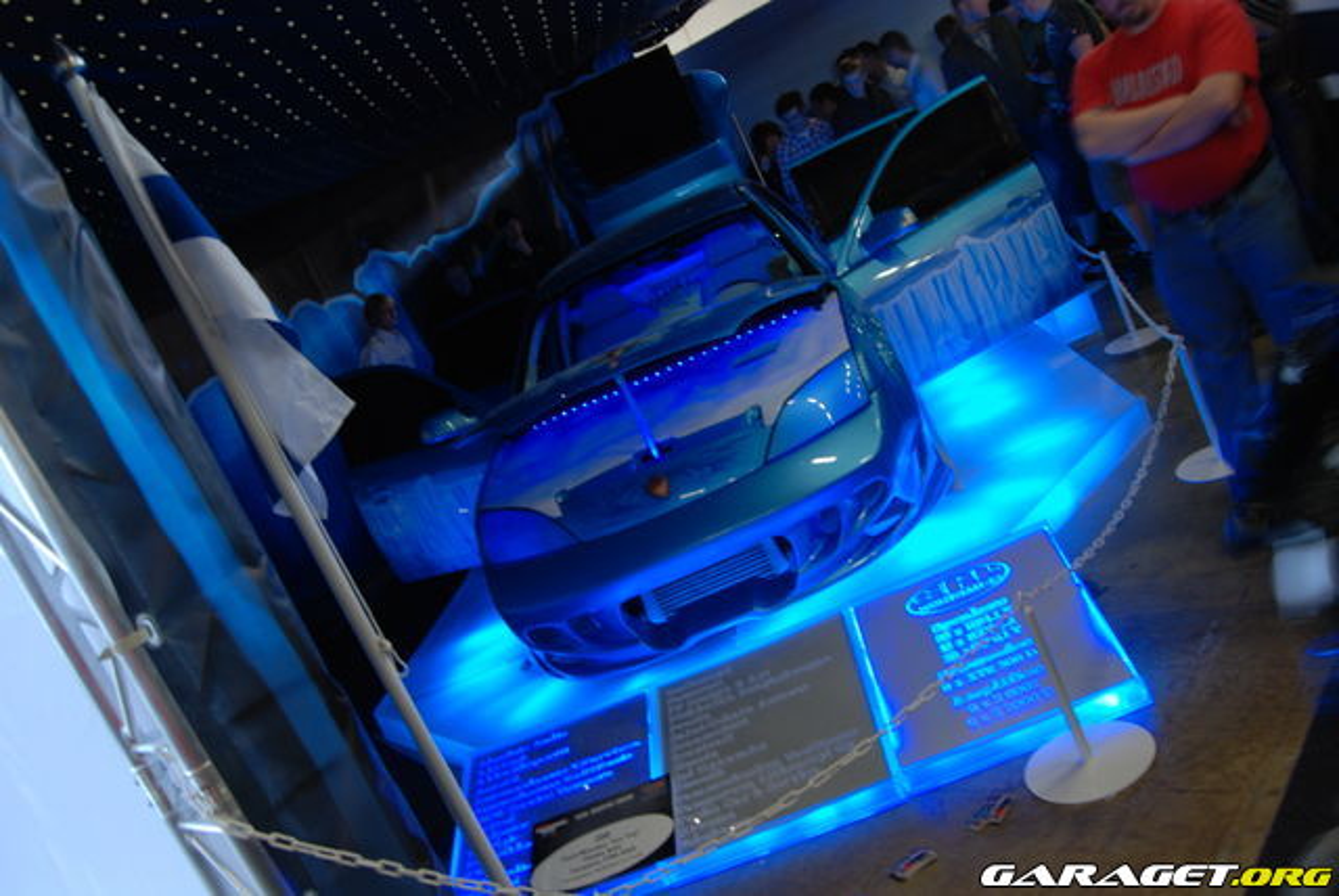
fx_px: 1229
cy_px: 448
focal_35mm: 33
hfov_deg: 57.2
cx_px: 670
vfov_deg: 40.0
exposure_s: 1/8
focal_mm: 22
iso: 200
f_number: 6.3
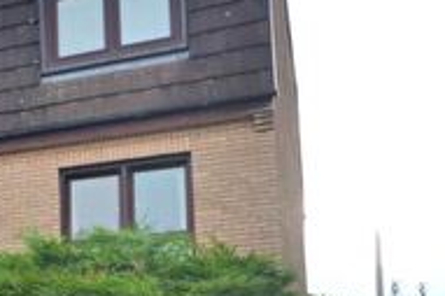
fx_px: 951
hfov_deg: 19.6
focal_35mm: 77
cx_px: -356
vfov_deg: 17.2
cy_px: 304
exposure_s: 1/125
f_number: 5.6
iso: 110
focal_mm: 14
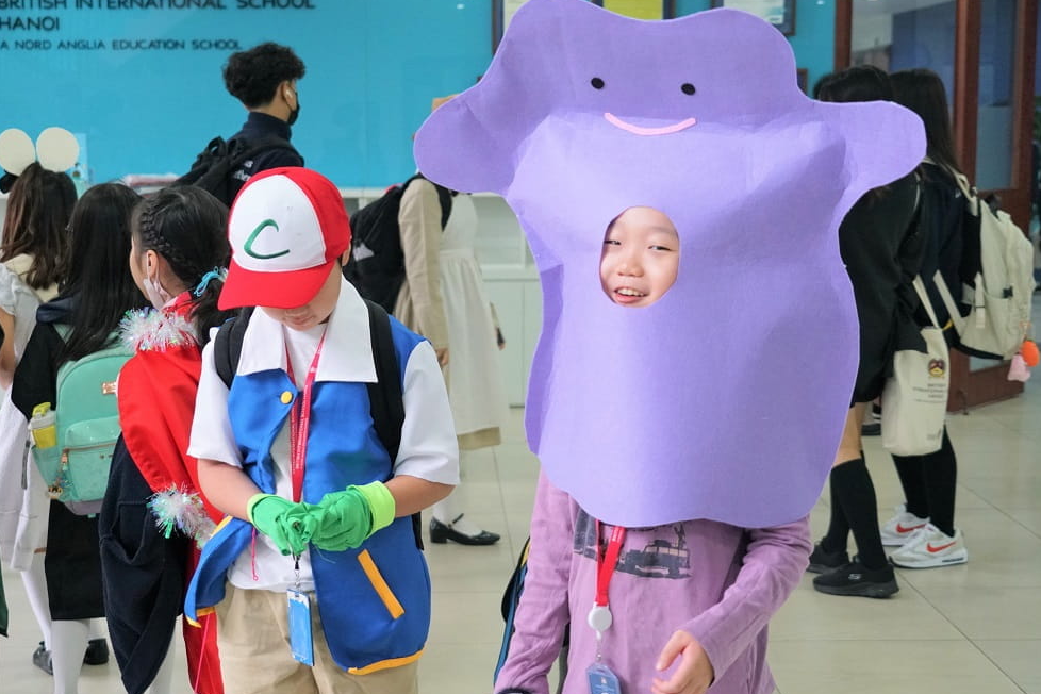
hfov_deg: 41.9
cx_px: 529
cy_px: 348
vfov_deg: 28.6
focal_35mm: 47
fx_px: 1359
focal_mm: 46
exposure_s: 1/160
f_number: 4.5
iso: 3200
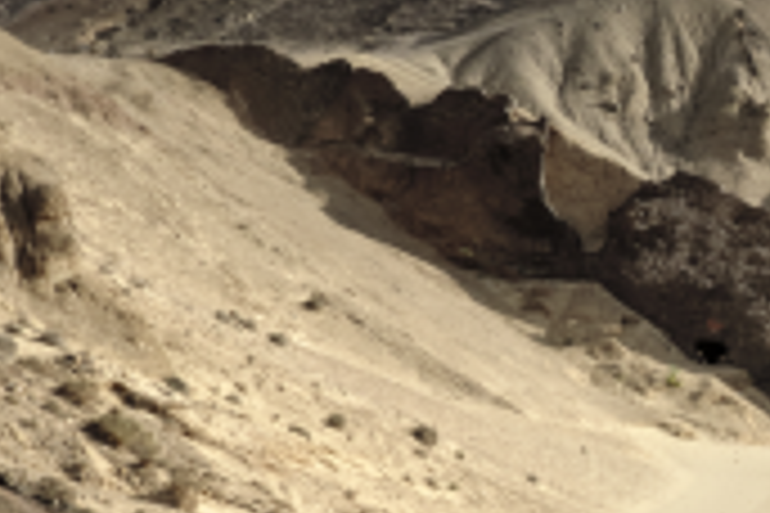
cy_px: 515
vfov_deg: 10.4
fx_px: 2802
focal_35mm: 131
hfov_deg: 13.8
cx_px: 1423
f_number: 16
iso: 400
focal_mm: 23.5
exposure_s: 1/125
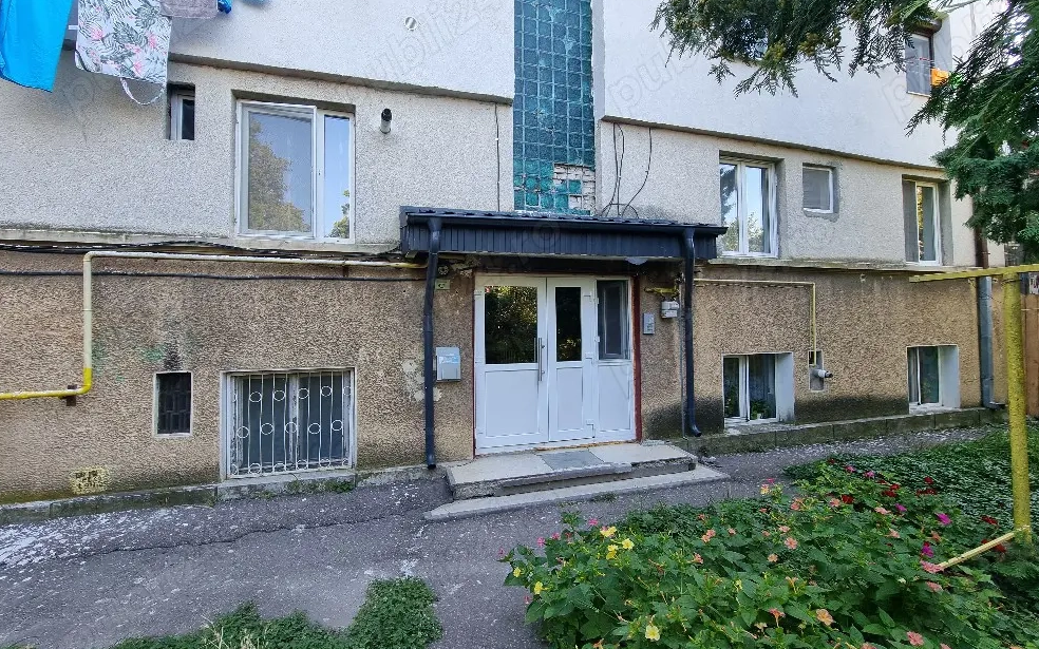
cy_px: 308
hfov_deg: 105.3
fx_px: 396
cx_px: 517
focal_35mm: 14
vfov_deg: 78.6
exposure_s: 1/119
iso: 50
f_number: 2.2
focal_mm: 2.2
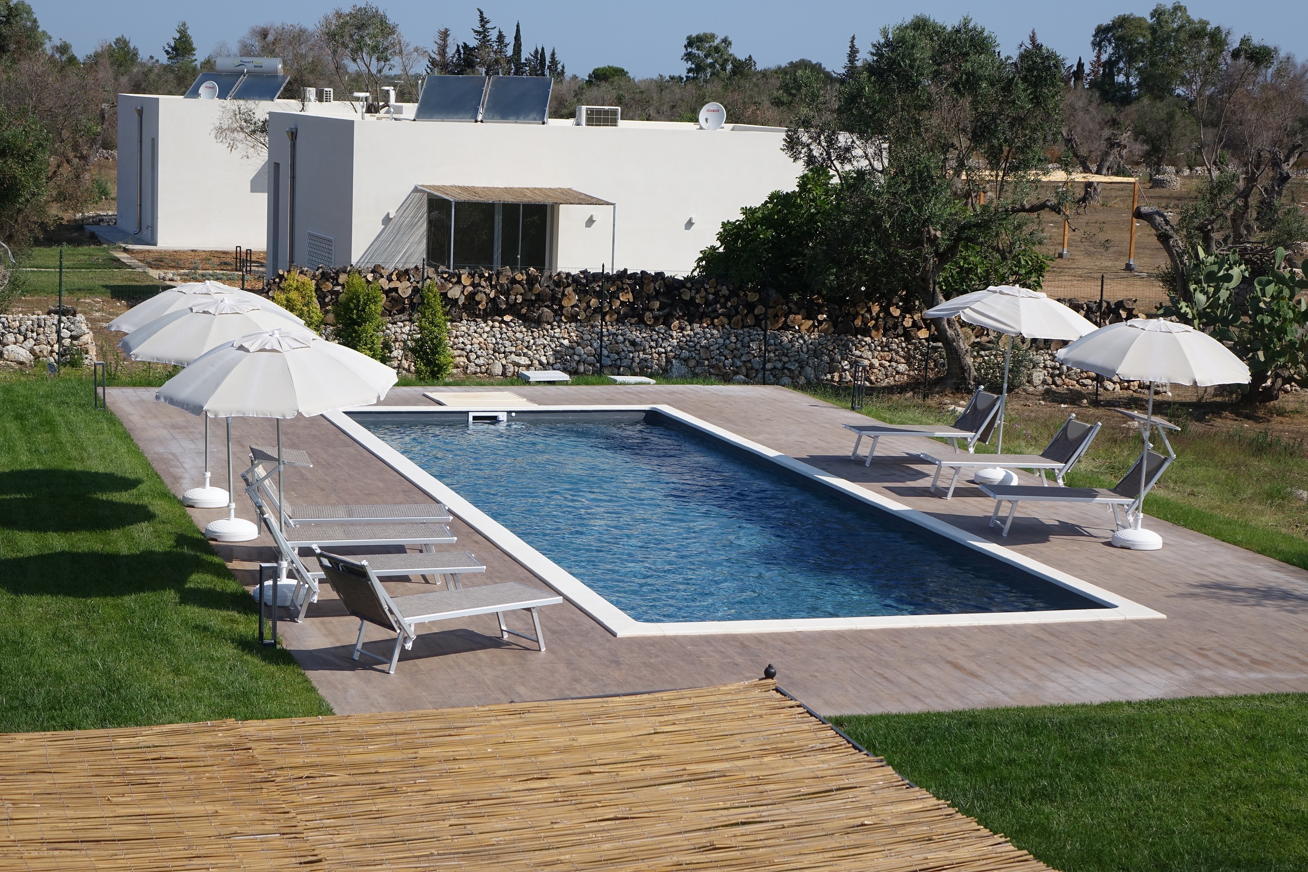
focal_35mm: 67
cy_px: 436
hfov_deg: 30.1
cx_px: 654
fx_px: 2434
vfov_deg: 20.3
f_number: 5.6
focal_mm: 24.75
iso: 125
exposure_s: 1/800
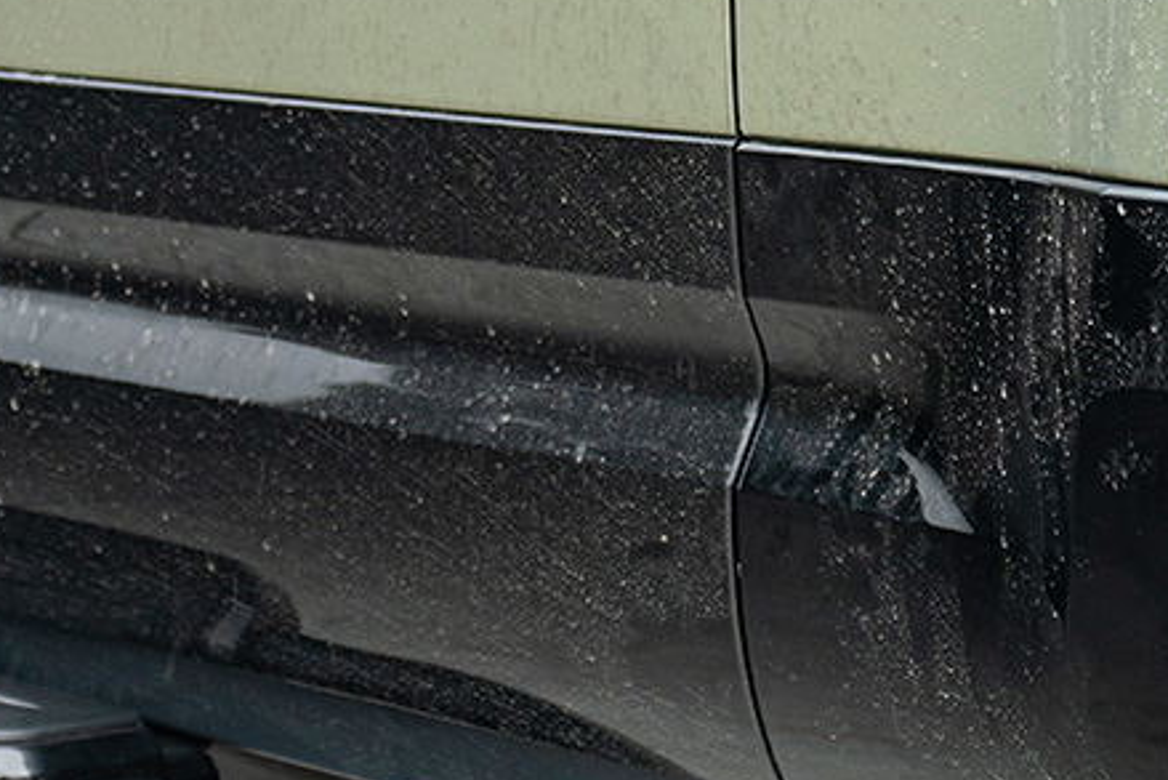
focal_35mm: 127
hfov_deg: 16.1
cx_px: 484
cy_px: 258
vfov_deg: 10.8
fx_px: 4122
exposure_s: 1/160
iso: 250
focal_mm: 31
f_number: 4
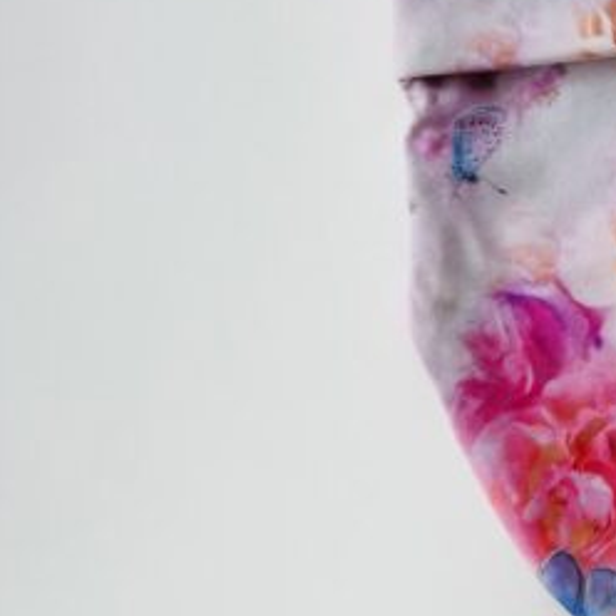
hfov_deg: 20.8
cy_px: 112
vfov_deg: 23.0
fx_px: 1490
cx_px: 849
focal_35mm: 74
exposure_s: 1/367
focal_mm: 5.7
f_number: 1.5
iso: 50
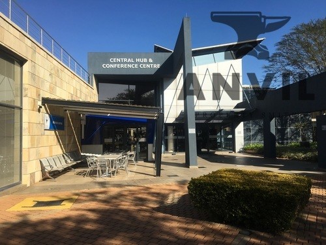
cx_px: 163
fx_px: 273
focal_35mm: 29
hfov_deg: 61.7
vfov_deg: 48.2
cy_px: 122
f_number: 2.2
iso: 25
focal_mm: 4.15
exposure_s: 1/2024
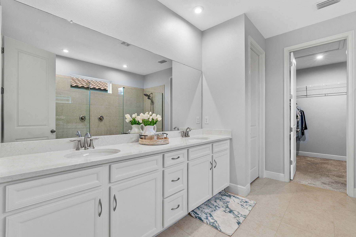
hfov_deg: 96.7
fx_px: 158
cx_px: 178
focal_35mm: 16
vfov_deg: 73.7
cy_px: 118
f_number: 9
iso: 400
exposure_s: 1/4
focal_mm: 16
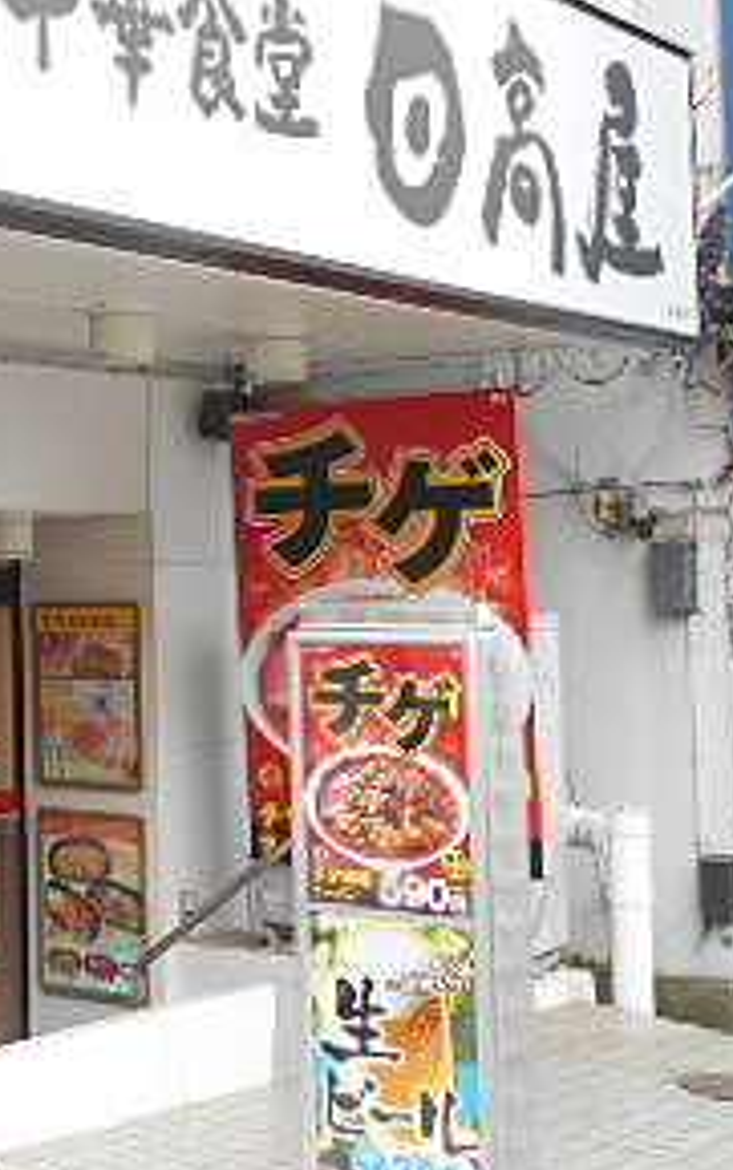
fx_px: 1947
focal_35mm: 61
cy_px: 413
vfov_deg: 33.2
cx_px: -154
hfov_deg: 20.0
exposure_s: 1/250
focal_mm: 4.6
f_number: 3.2
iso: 200
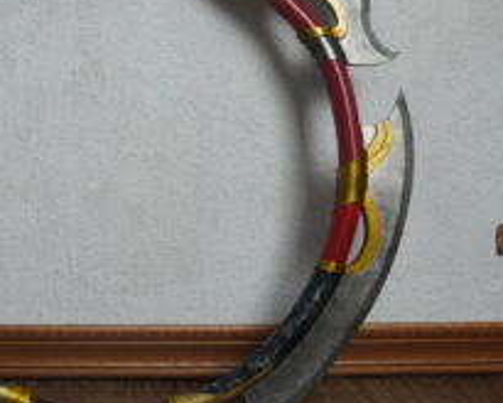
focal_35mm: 66
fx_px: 983
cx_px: 69
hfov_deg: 27.8
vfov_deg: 23.1
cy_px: 219
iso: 400
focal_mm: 16
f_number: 4.5
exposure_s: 1/50
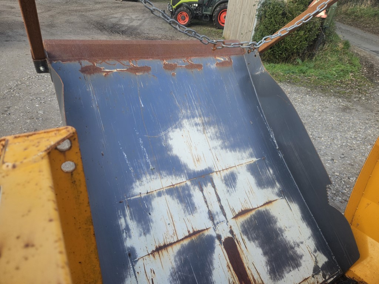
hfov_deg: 73.9
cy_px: 142
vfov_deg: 58.9
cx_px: 190
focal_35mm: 23
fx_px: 252
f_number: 1.8
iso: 32
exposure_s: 1/153
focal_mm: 5.4
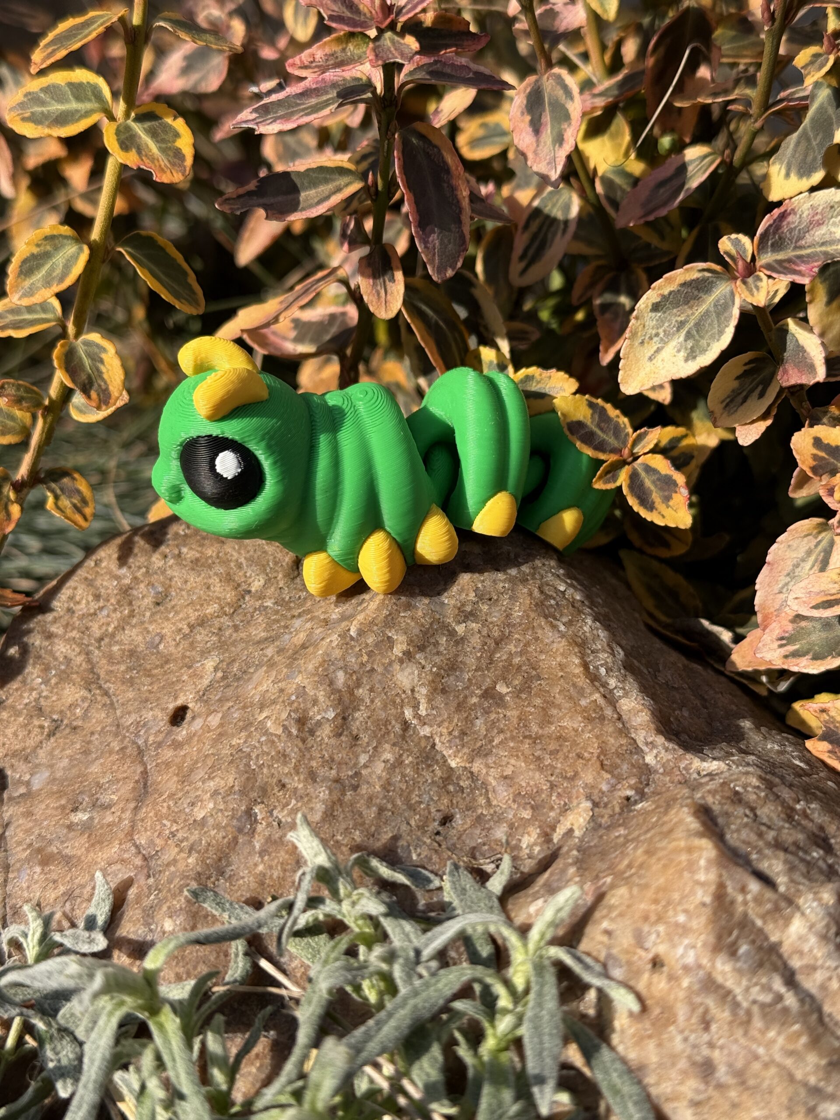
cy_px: 560
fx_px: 1553
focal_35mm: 48
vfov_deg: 39.7
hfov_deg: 30.3
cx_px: 420
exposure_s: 1/2865
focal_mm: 6.76
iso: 64
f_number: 1.78
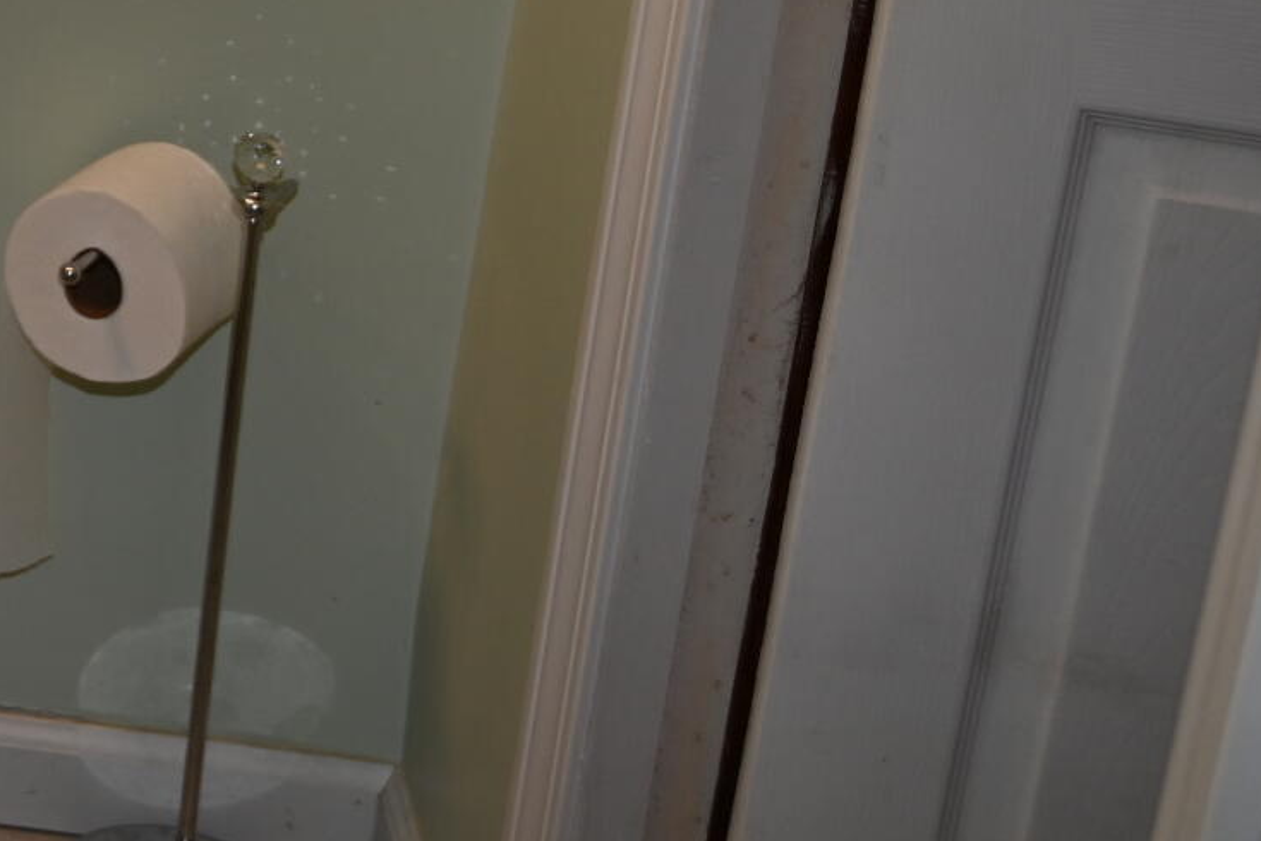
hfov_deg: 17.9
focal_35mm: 98
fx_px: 3432
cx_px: -782
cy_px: -625
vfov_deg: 12.8
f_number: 4.5
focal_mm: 24
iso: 200
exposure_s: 1/80
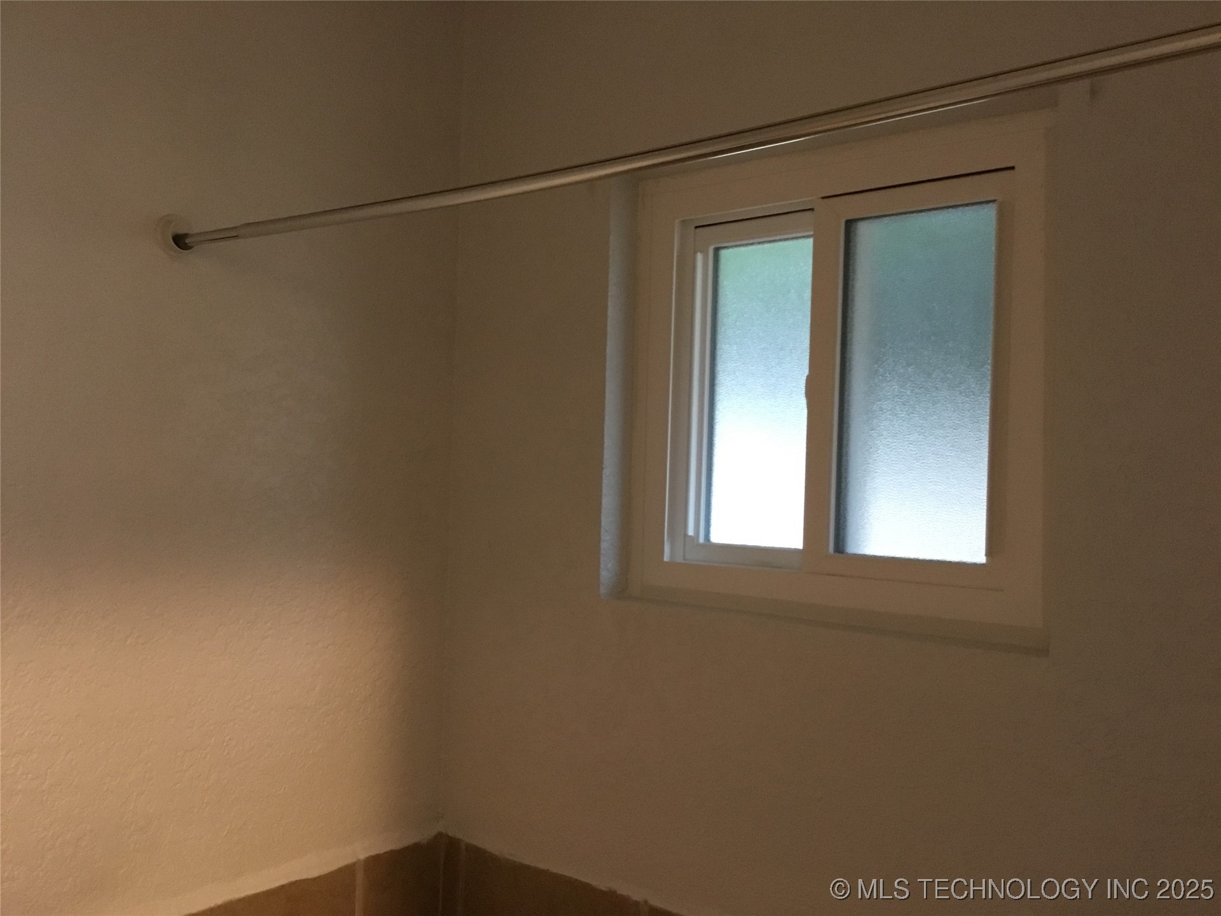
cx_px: 610
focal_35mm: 31
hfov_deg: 58.4
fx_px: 1093
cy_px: 458
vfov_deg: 45.4
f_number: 2.4
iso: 200
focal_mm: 3.3
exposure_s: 1/17
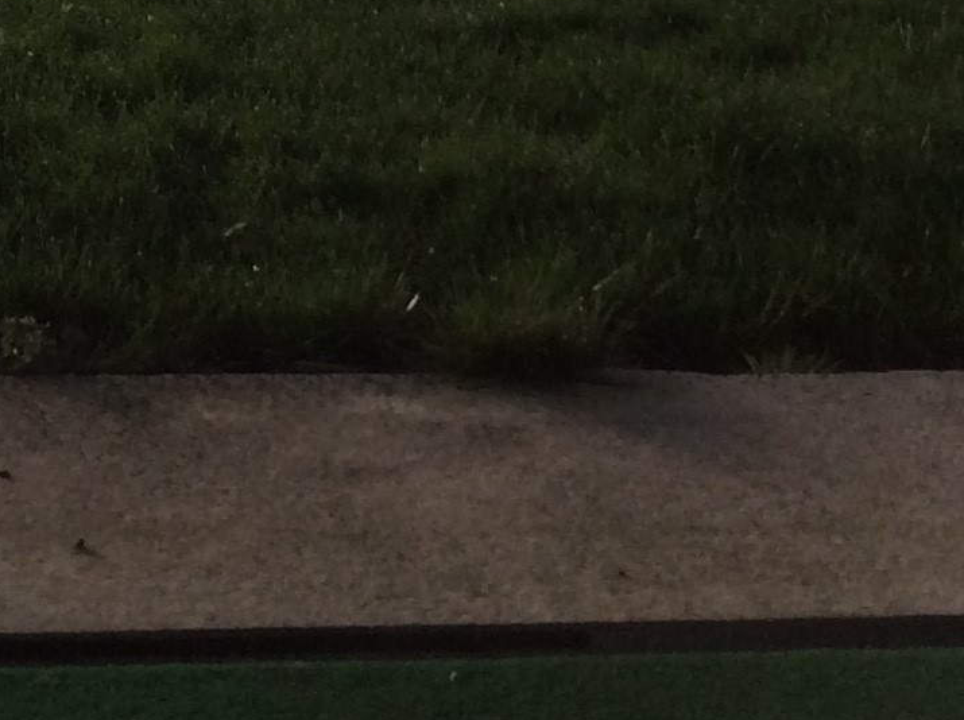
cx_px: -266
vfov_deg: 11.8
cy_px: -549
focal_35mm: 116
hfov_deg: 16.2
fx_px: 3226
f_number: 2.4
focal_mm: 3.3
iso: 32
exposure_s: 1/1330
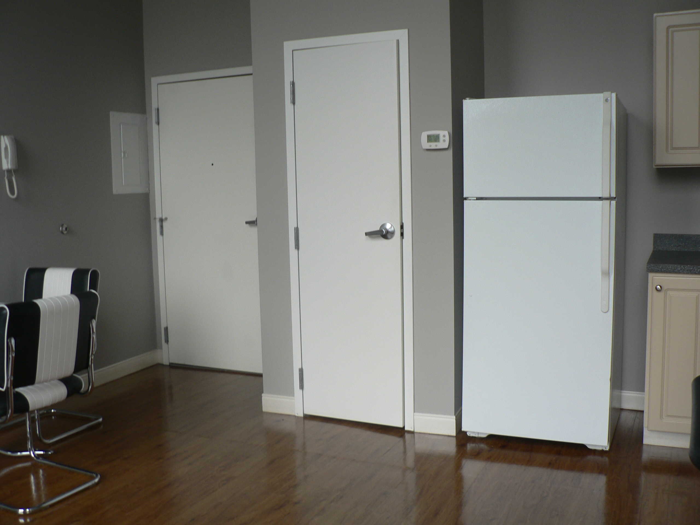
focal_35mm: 36
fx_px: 728
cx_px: 350
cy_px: 262
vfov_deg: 39.7
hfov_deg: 51.4
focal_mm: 6
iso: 80
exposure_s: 1/40
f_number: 2.8
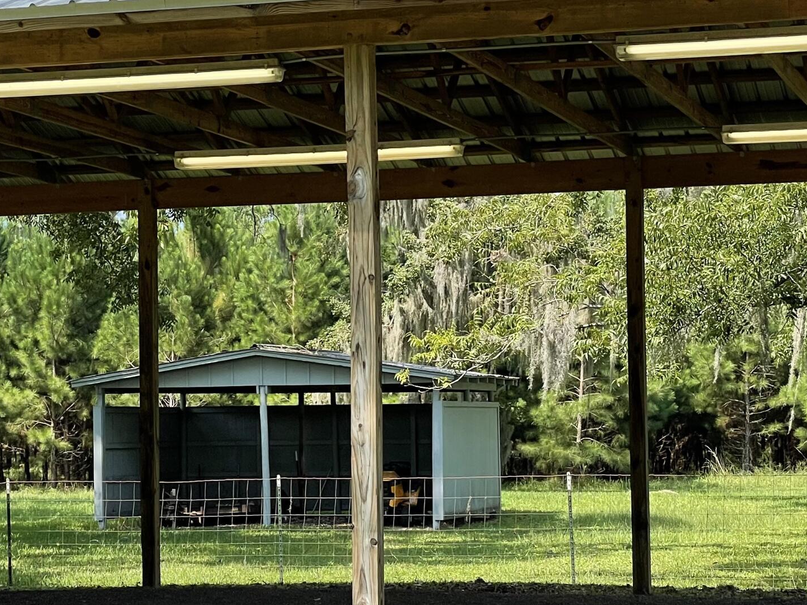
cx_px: 238
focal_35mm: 109
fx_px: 2541
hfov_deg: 18.0
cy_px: 309
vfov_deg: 13.6
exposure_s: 1/685
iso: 25
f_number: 2
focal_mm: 6
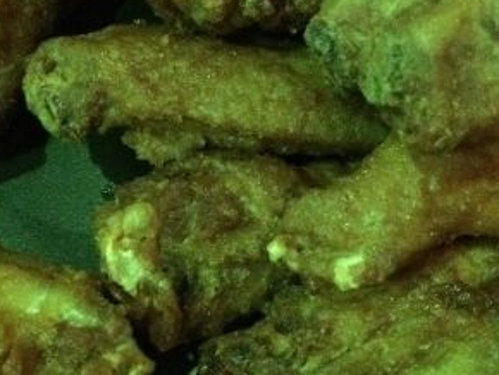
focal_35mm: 70
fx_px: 1010
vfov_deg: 20.9
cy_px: 99
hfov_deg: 27.5
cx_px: 358
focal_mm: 4.15
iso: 800
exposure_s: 1/15
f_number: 2.2
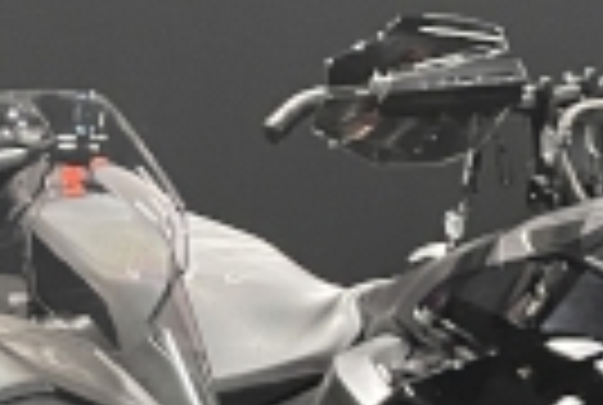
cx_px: -162
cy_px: 1053
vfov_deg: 7.8
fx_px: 2703
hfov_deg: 12.4
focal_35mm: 161
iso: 320
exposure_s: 1/40
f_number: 1.6
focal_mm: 4.2
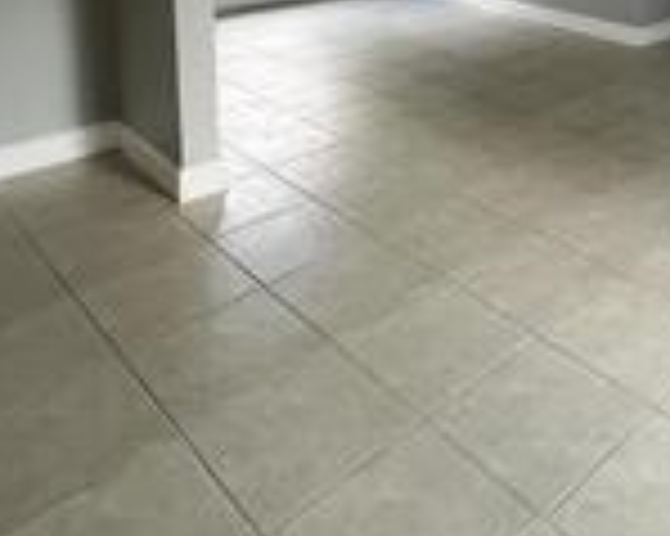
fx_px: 674
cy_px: -68
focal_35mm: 34
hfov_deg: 48.0
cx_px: 589
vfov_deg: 36.1
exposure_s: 1/60
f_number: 1.8
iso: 250
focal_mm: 1.57
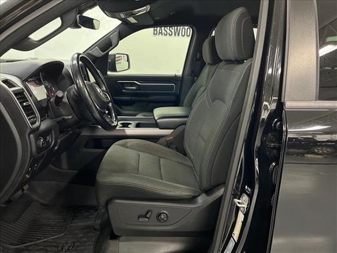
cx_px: 168
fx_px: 253
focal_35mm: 26
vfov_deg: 53.1
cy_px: 126
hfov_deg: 67.3
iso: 500
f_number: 1.5
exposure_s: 1/30
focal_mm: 5.7
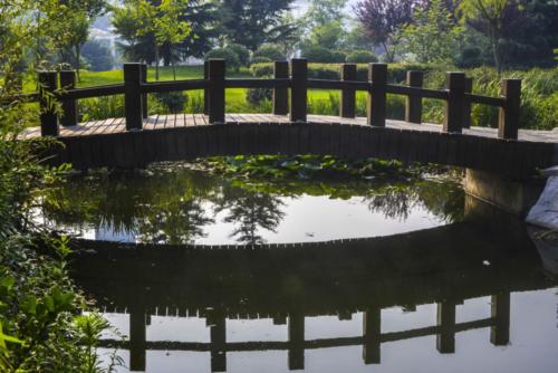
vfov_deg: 26.0
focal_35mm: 52
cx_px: 279
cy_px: 186
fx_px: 806
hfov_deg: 38.2
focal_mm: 52
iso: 1600
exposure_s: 1/250
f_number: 25
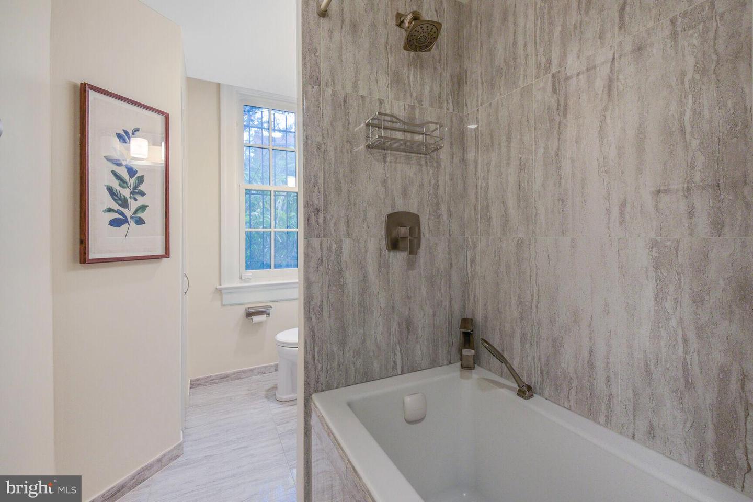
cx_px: 376
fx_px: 335
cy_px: 251
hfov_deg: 96.7
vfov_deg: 73.7
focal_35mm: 16
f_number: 8
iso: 400
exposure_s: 1/10
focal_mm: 16
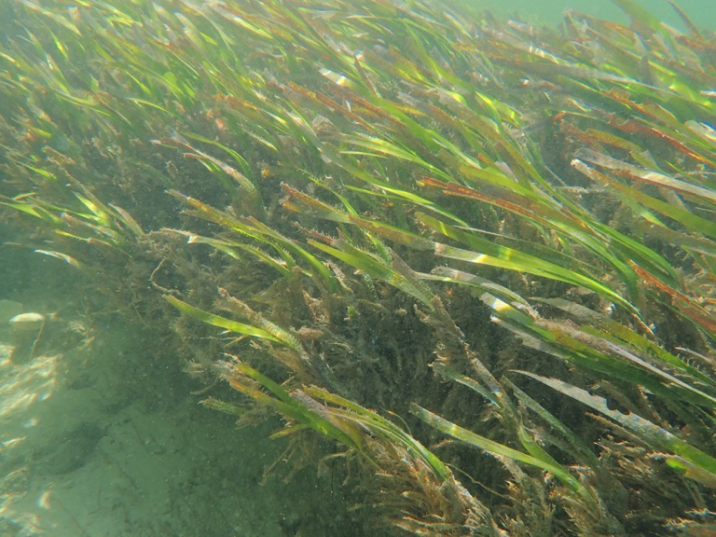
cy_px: 268
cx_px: 358
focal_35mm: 25
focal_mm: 4.5
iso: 100
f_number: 2.8
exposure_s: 1/320
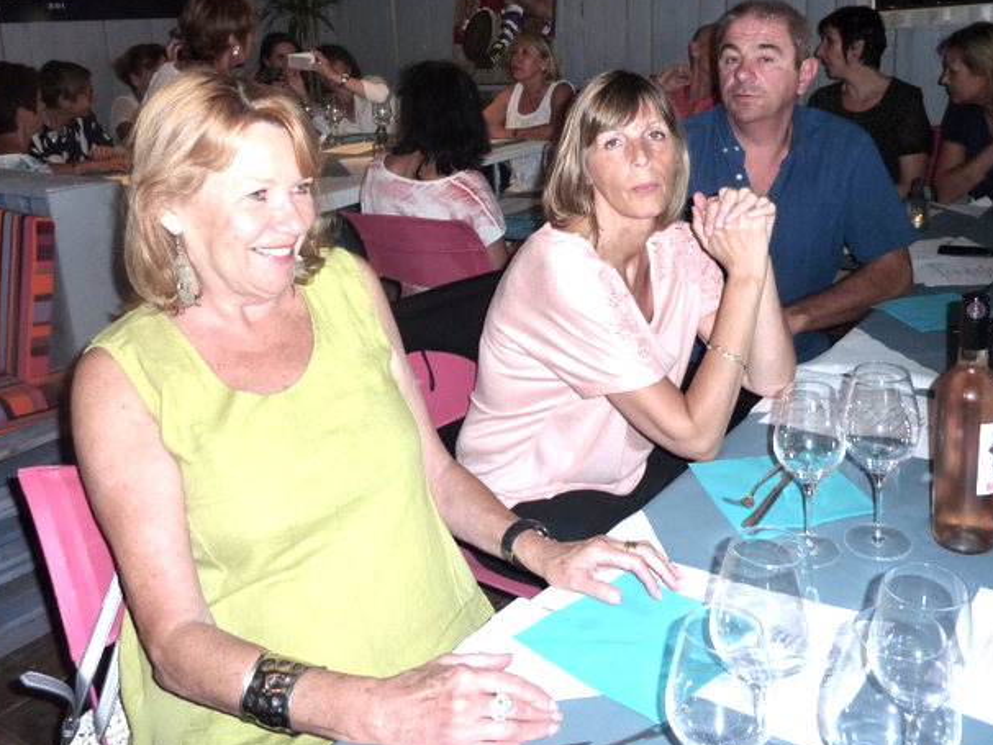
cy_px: 262
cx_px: 531
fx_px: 947
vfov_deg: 42.5
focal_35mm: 33
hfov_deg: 55.3
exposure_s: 1/30
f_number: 3.3
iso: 160
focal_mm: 4.1
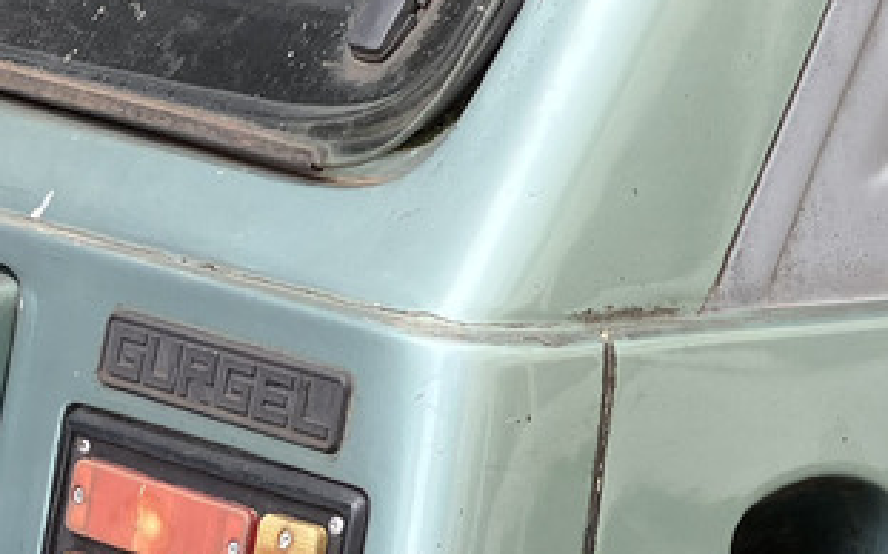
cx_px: 874
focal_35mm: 124
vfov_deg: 10.5
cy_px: 458
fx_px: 2999
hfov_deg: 16.5
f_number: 1.8
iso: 25
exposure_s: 1/217
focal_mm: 3.99
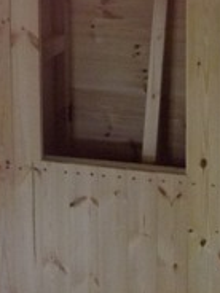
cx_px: 139
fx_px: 797
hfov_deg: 15.7
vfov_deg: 19.3
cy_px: -84
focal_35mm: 94
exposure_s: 1/50
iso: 417
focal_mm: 4.9
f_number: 3.2
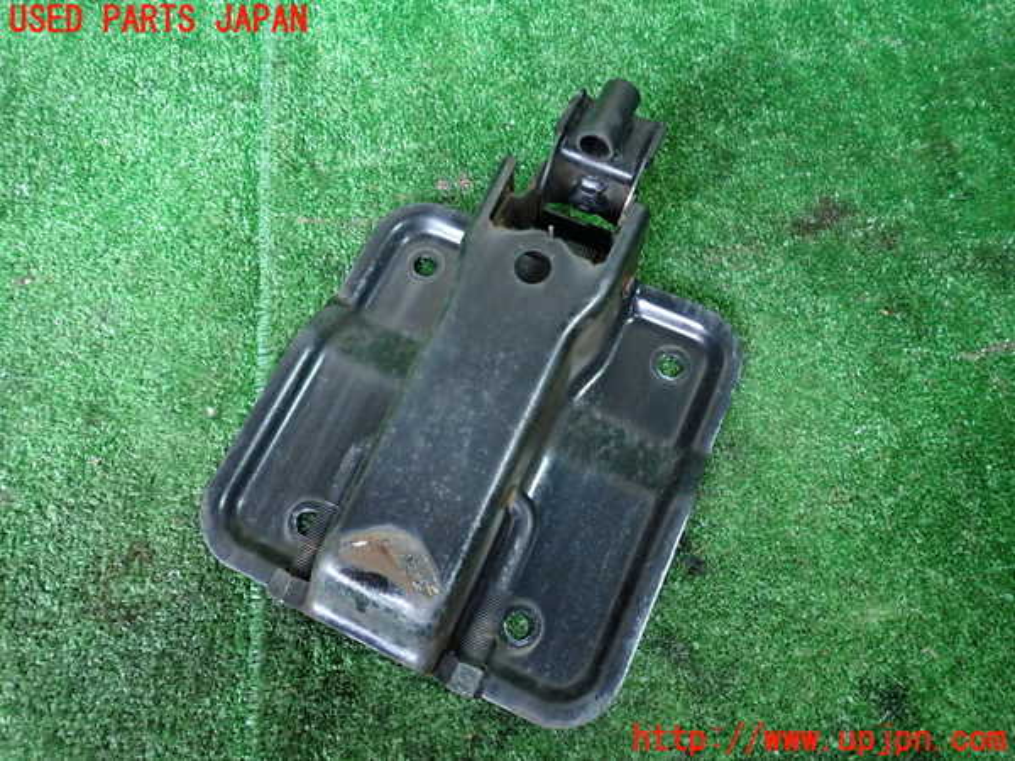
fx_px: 733
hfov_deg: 69.4
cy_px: 380
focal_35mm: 25
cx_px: 508
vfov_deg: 54.9
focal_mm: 4.5
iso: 640
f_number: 2
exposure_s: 1/30
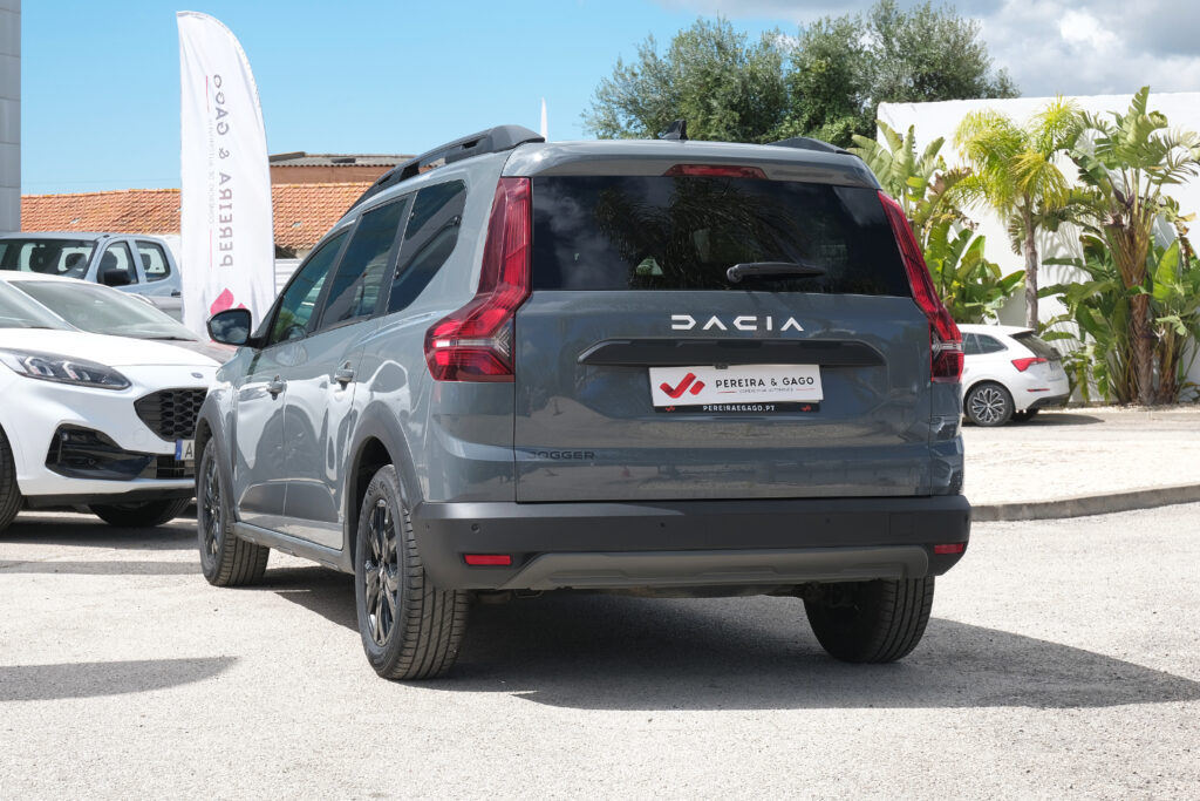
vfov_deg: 20.0
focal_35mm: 68
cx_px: 600
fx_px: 2267
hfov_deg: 29.7
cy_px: 400
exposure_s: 1/160
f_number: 10
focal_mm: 45
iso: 160
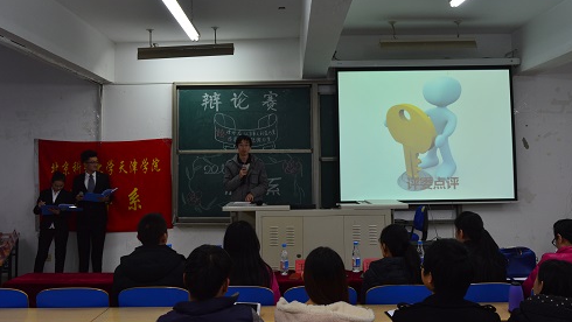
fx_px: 486
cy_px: 144
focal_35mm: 32
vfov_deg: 36.7
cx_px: 288
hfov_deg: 61.0
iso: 400
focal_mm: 20
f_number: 7.1
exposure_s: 1/30
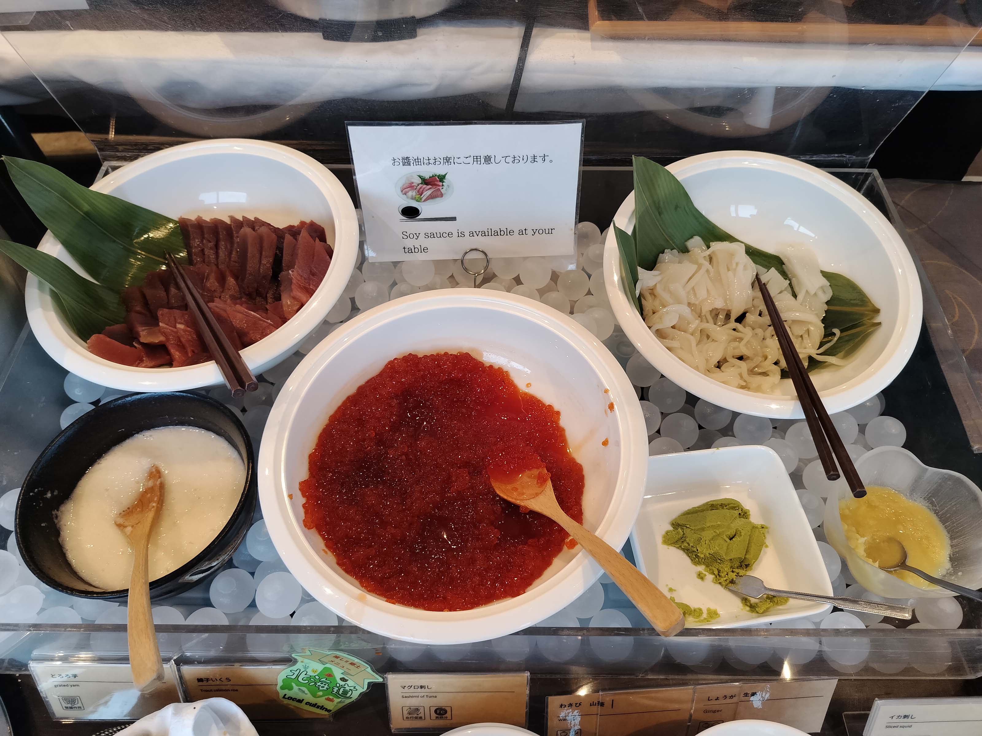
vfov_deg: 56.8
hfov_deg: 71.6
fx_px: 681
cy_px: 368
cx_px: 491
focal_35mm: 24
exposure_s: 1/33
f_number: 1.7
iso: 200
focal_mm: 5.24
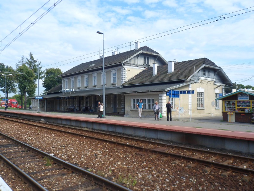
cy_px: 96
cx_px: 127
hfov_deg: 58.4
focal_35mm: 31
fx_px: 227
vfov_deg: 45.4
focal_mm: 5.3
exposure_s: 1/350
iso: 80
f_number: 3.5
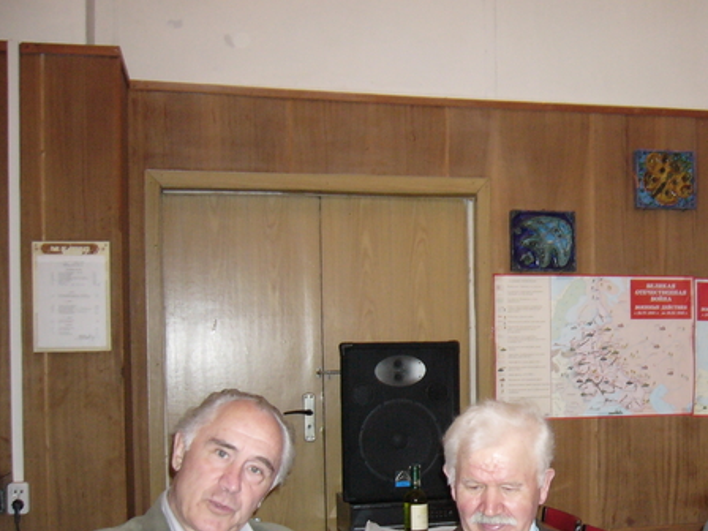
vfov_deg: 28.9
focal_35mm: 50
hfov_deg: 37.5
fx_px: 1023
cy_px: 348
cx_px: 504
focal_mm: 5.8
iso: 200
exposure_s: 1/60
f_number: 2.8
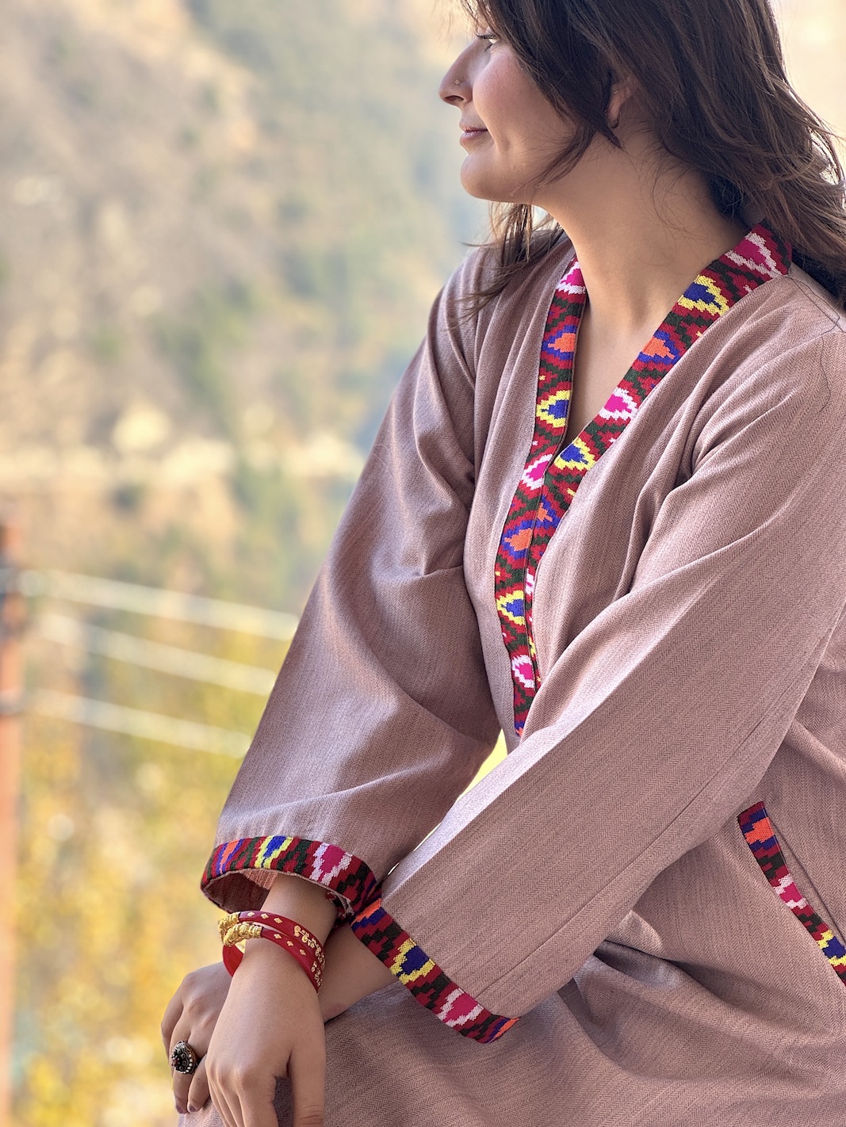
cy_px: 564
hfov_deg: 19.1
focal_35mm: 77
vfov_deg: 25.3
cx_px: 423
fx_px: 2508
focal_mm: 9
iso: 40
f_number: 2.8
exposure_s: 1/99
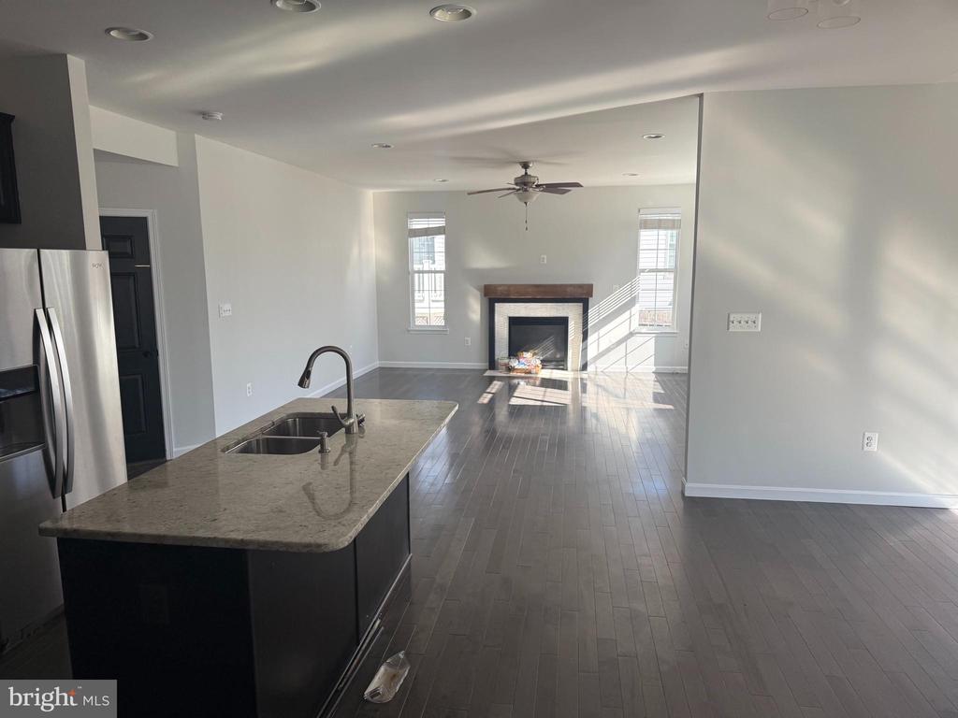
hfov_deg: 71.6
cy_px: 359
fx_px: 664
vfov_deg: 56.8
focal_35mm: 24
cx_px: 479
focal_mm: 6.76
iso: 100
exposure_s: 1/484
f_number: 1.78
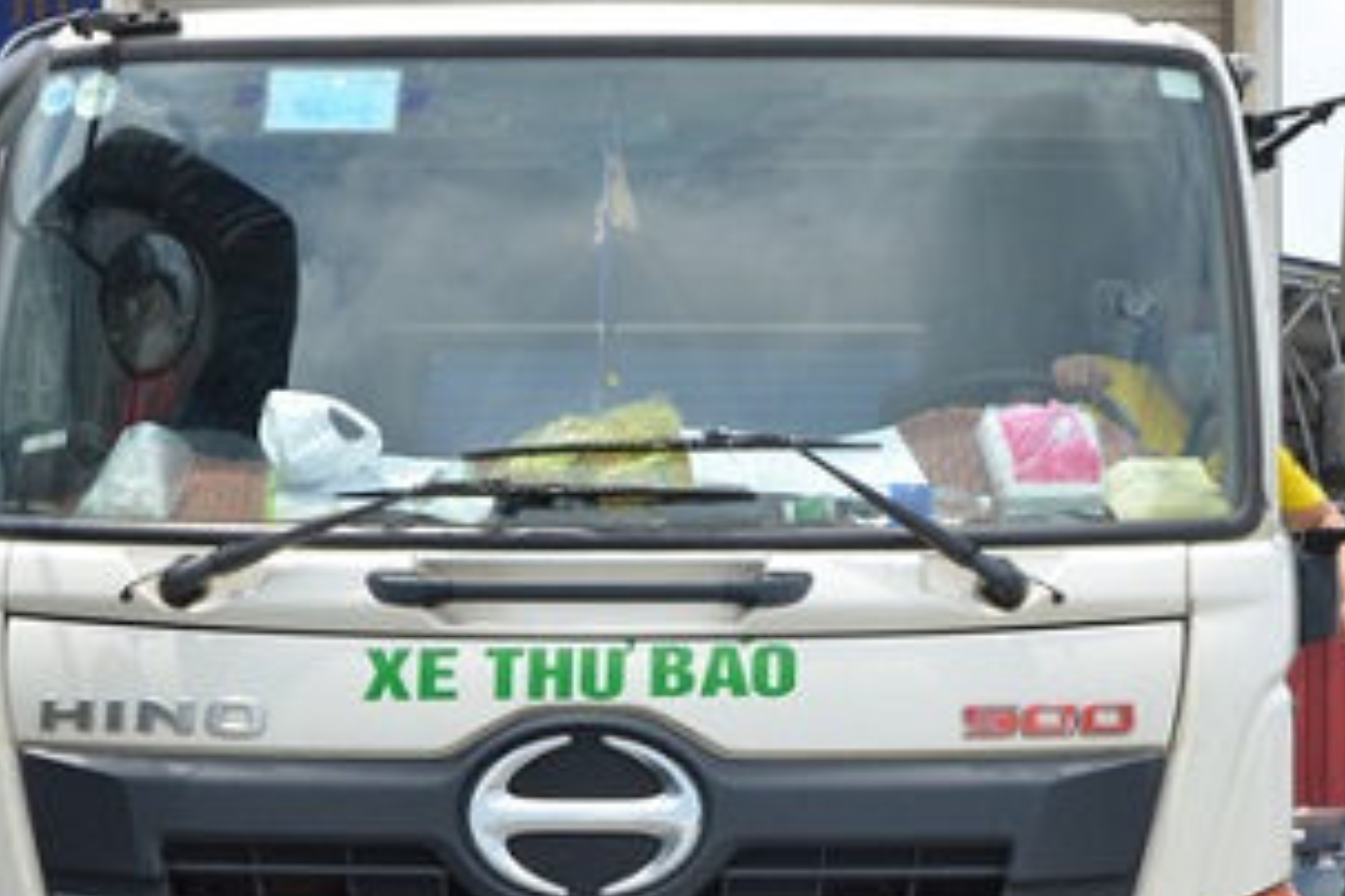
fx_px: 3885
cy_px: 776
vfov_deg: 13.1
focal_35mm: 104
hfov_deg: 19.6
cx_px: 826
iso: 140
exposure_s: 1/250
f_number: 8
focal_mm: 35
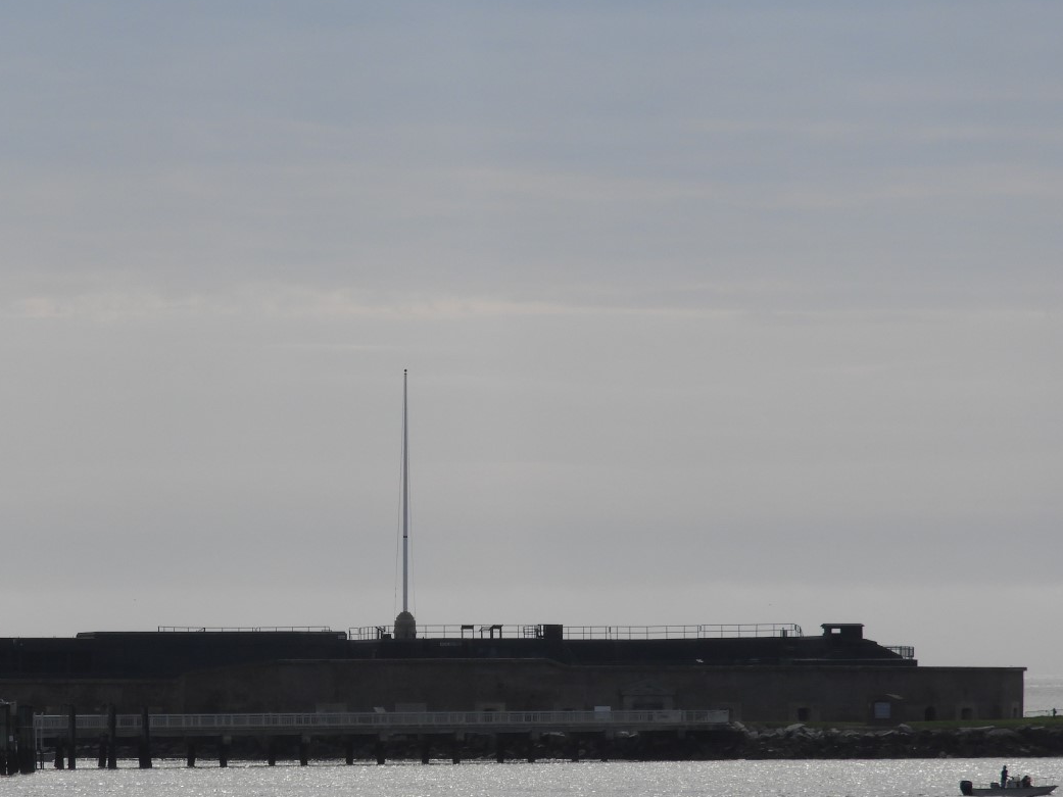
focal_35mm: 249
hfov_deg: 7.9
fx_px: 7647
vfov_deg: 6.0
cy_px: 505
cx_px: 369
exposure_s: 1/1600
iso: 100
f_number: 5.3
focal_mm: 32.2
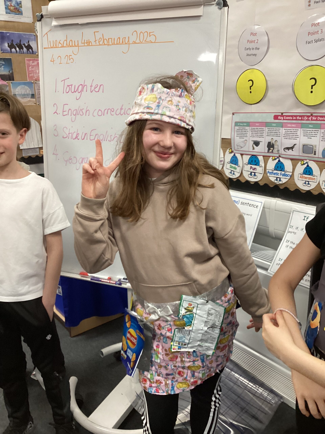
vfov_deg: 58.4
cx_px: 162
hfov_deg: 45.4
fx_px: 388
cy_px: 217
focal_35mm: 31
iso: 200
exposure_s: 1/60
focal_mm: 3.3
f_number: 2.4
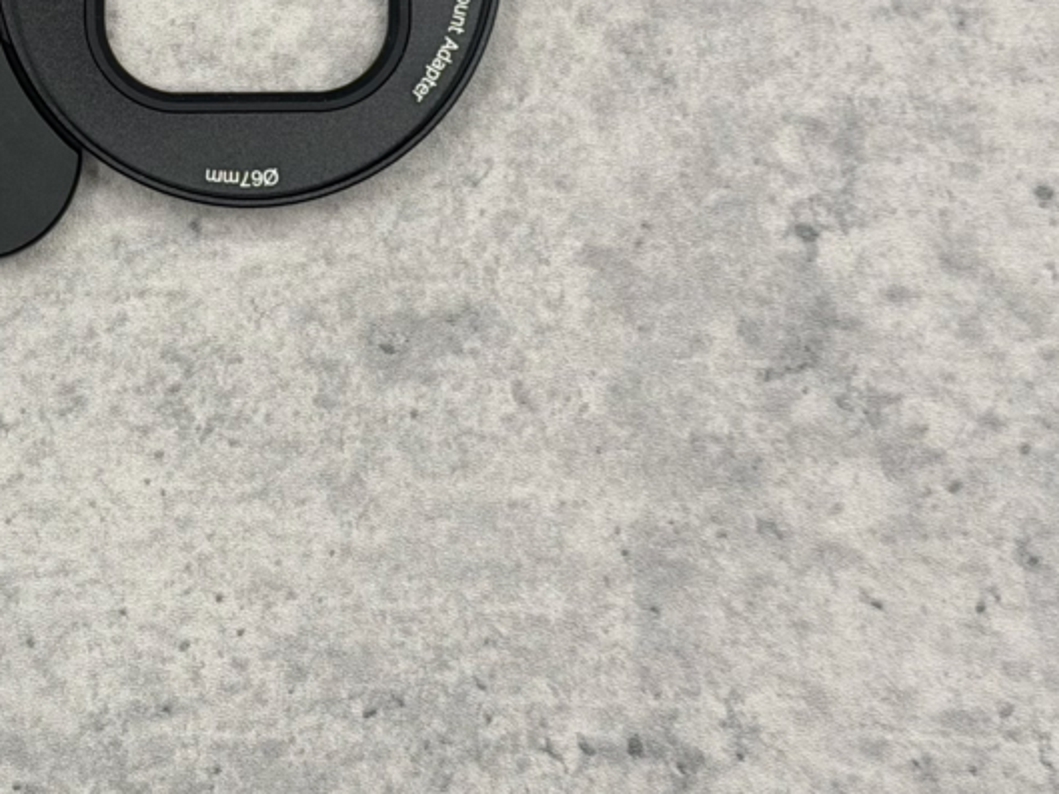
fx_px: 2999
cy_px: 59
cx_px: 10
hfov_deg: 19.5
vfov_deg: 14.9
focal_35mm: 98
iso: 64
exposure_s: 1/611
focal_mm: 6.76
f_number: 1.78
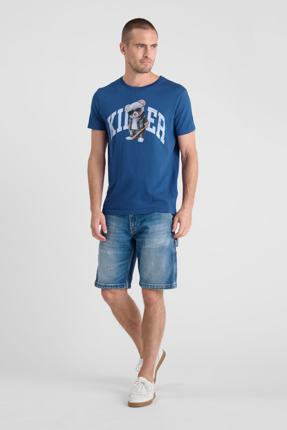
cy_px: 215
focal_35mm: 50
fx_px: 598
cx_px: 144
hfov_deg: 27.0
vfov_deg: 39.6
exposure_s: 1/160
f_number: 9
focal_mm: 50
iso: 100
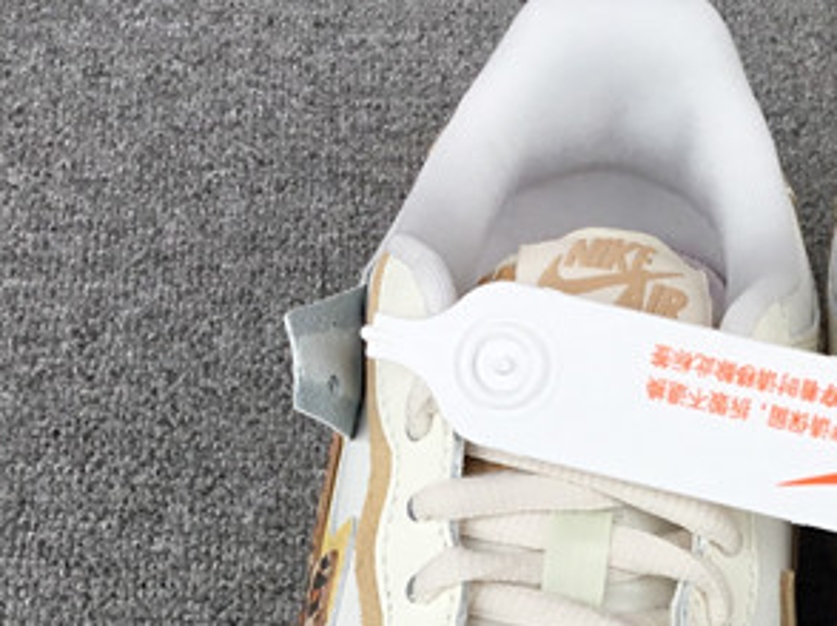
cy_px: 687
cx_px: 729
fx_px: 2295
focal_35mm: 95
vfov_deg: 15.1
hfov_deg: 20.3
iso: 25
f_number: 2.4
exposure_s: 1/115
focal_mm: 3.3
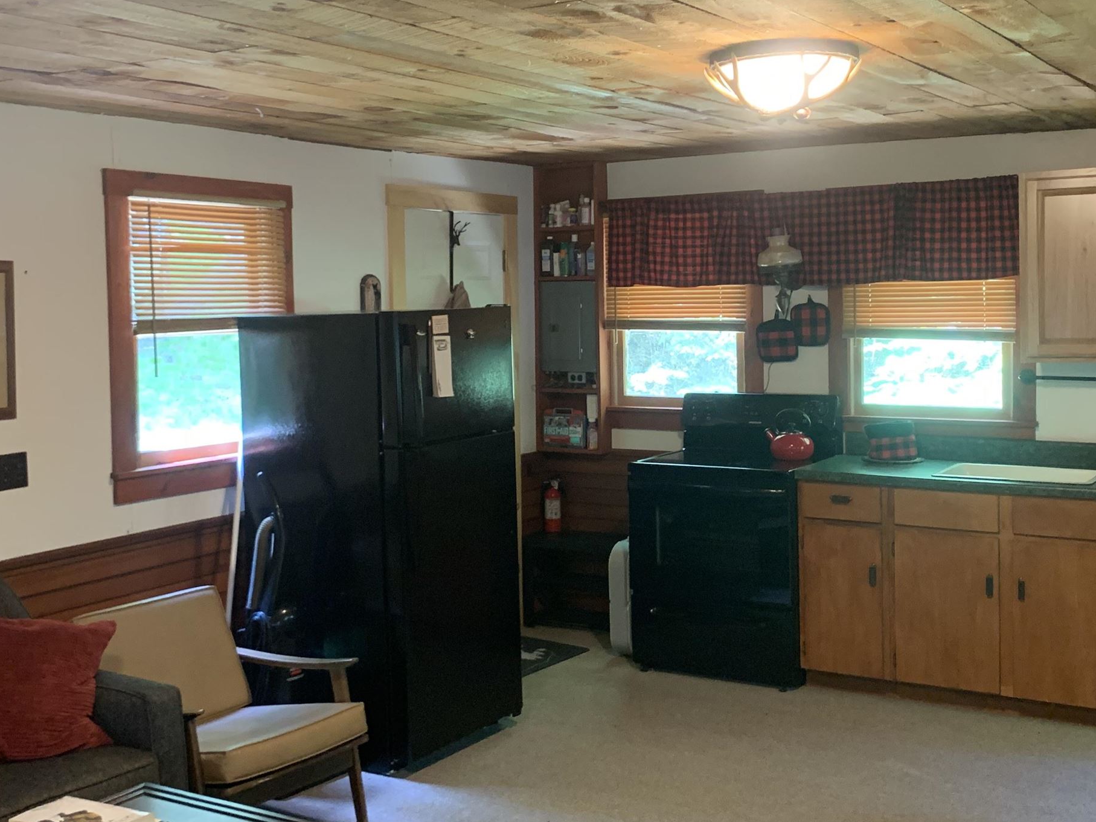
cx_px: 577
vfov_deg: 32.8
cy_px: 346
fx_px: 1393
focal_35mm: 44
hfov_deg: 42.9
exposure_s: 1/40
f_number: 1.8
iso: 250
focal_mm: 4.25
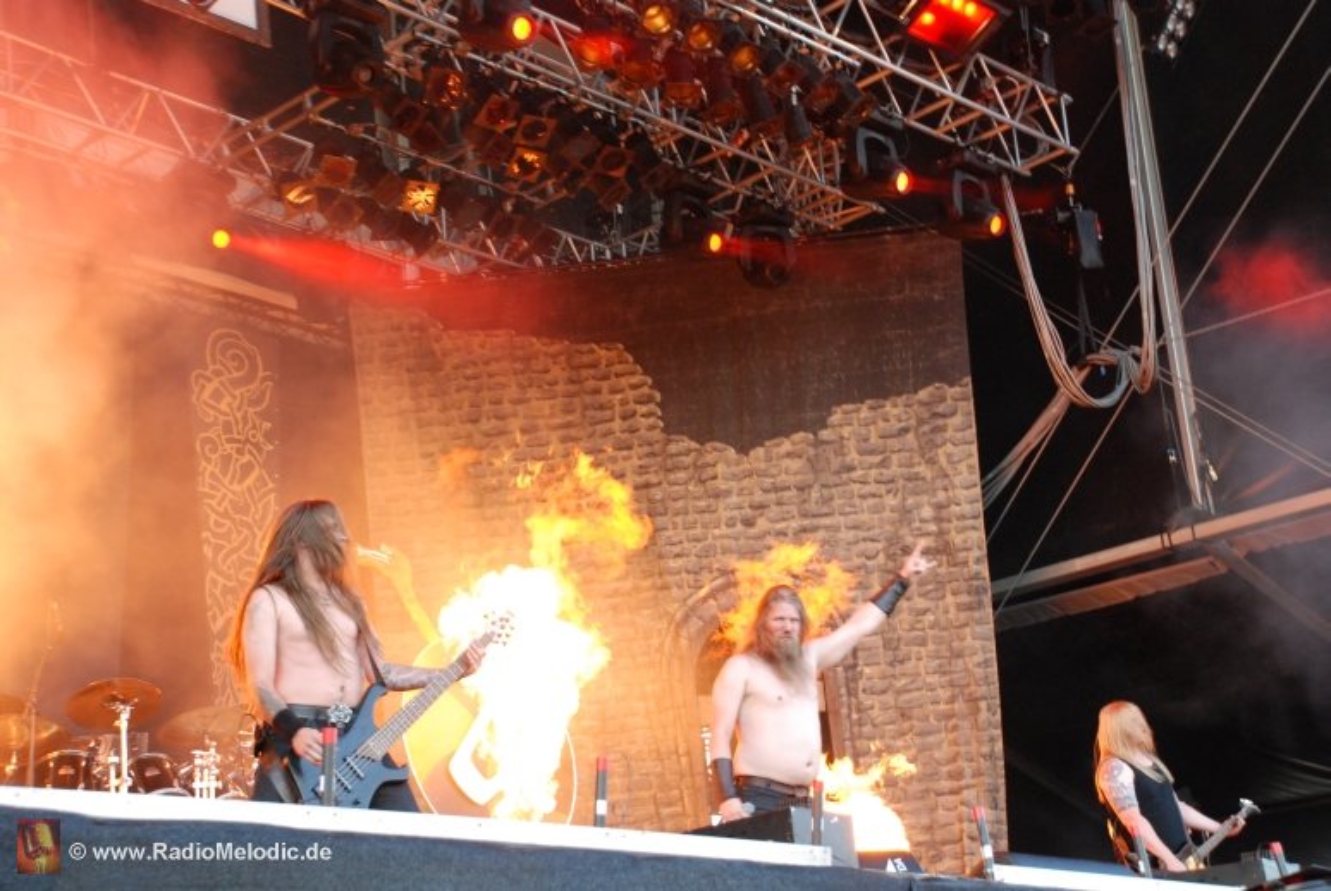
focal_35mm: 60
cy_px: 446
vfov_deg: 22.7
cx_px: 666
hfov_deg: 33.4
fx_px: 2221
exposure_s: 1/60
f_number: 5.6
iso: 800
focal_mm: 40
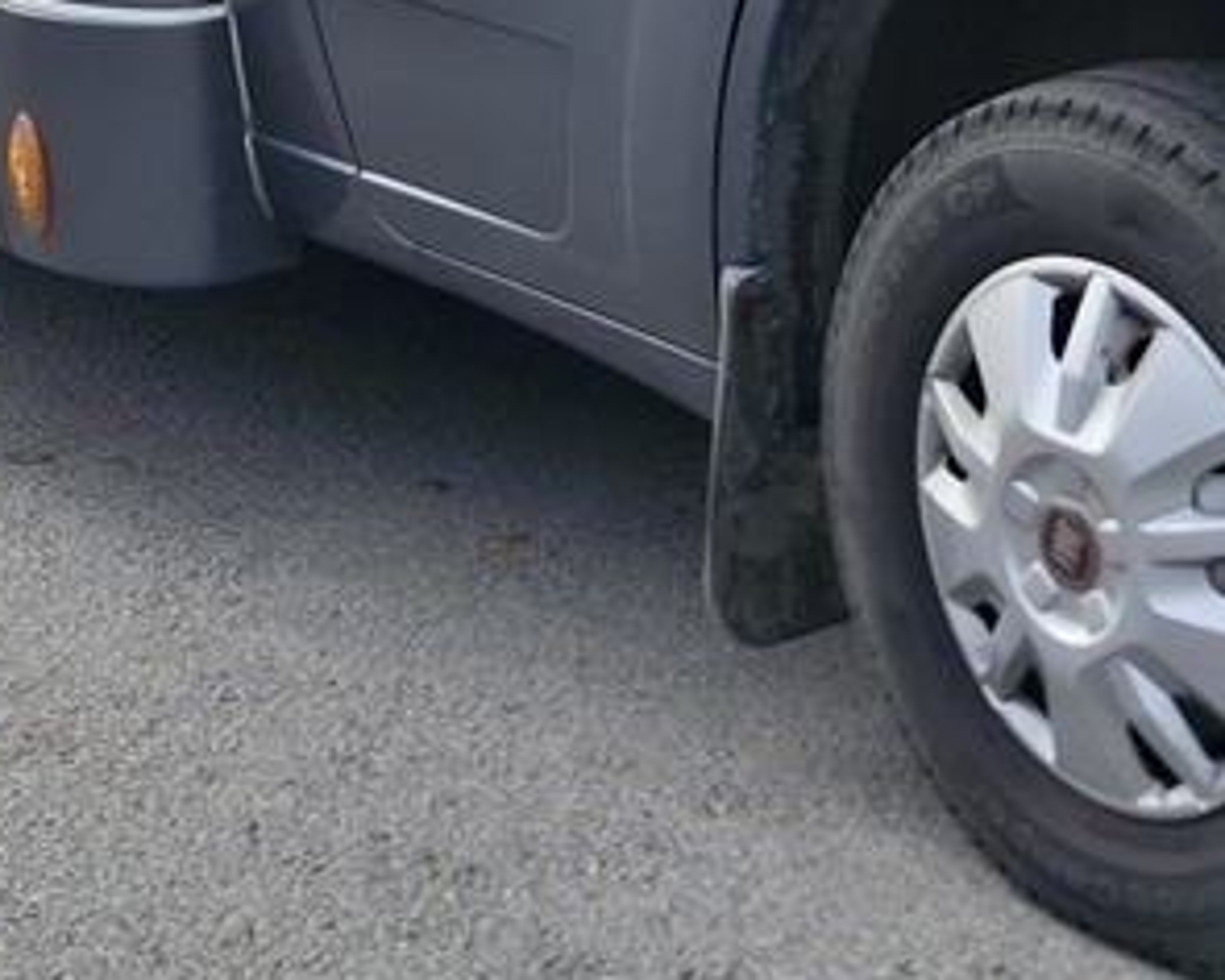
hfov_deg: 16.2
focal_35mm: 119
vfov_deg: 11.9
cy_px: -826
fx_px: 4314
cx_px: 673
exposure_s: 1/1675
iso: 25
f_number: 1.8
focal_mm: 4.69
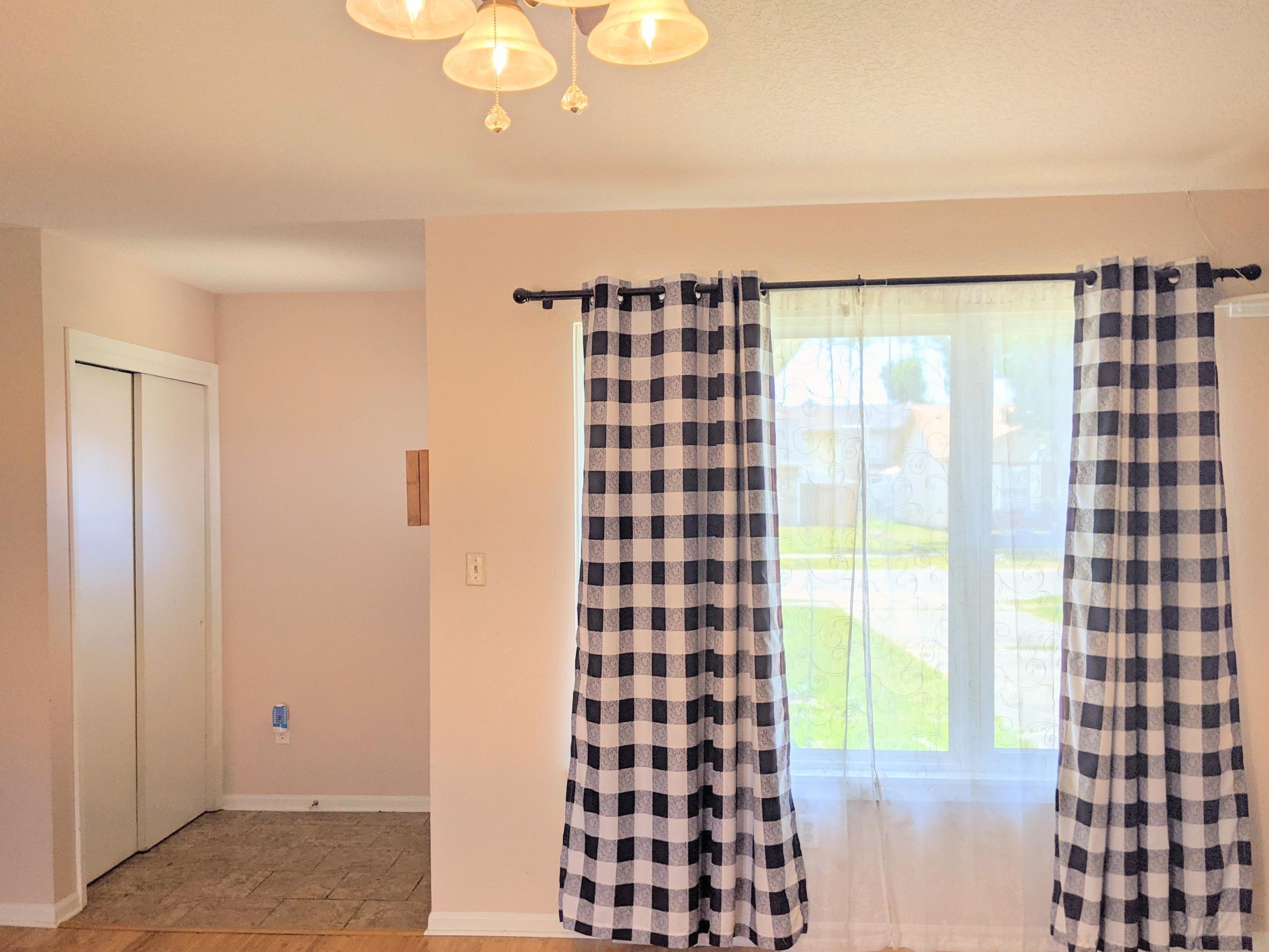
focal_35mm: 31
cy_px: 530
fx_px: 1136
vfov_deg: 45.4
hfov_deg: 58.2
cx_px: 564
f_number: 1.8
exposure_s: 1/210
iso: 44
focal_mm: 4.44
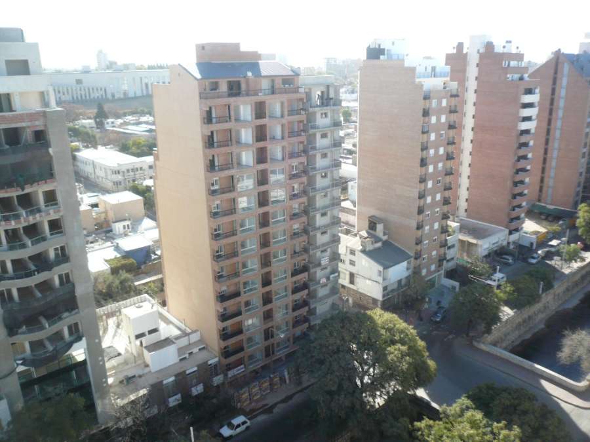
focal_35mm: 28
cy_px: 221
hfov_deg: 63.4
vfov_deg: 49.7
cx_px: 295
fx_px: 477
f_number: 2.8
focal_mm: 4.6
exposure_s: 1/400
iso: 100
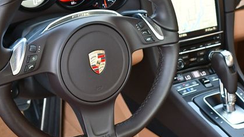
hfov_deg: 20.9
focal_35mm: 102
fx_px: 660
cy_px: 57
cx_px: 116
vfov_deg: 11.9
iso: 800
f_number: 4.5
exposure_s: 1/125
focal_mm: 32
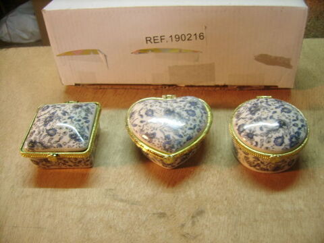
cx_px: 162
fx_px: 328
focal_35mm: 35
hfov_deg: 52.6
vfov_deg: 40.7
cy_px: 122
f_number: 2.8
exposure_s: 1/5
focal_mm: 5.95
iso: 100
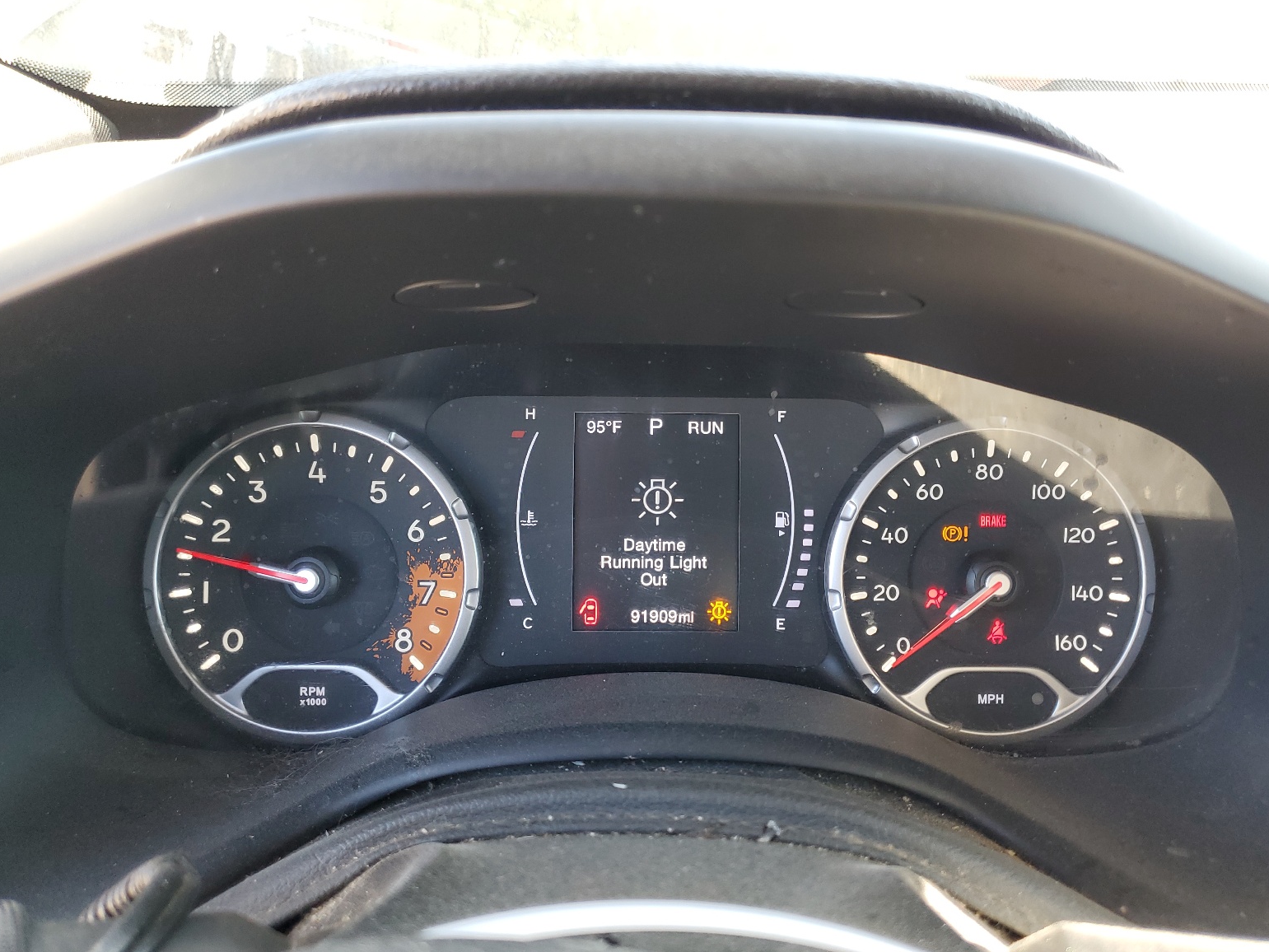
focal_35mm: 27
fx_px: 990
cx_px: 648
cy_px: 484
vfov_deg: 51.4
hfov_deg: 65.3
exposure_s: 1/60.2
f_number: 1.5
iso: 55
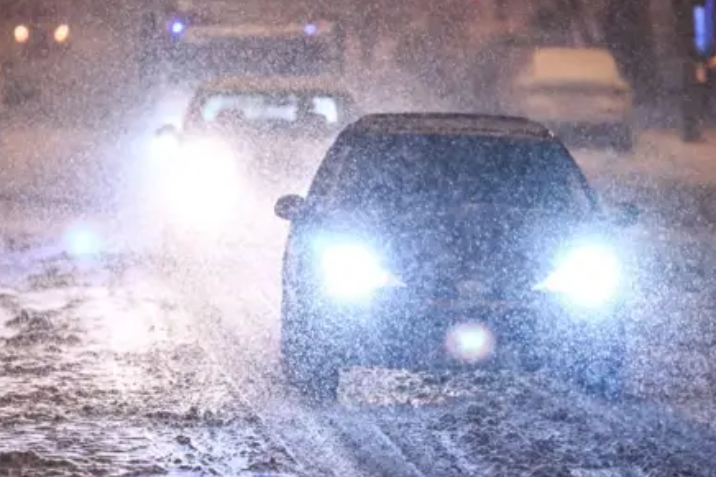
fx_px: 8029
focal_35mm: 404
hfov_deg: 5.1
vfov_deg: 3.4
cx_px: 350
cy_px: 288
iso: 4000
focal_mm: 200
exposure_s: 1/320
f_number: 2.8
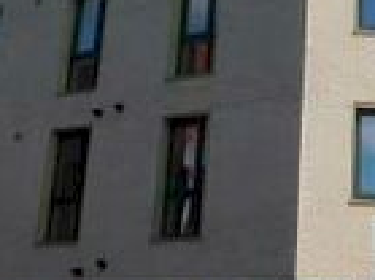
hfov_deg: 16.8
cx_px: 335
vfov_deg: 10.8
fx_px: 1256
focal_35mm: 116
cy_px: -400
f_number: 6
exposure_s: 1/500
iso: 125
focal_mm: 4
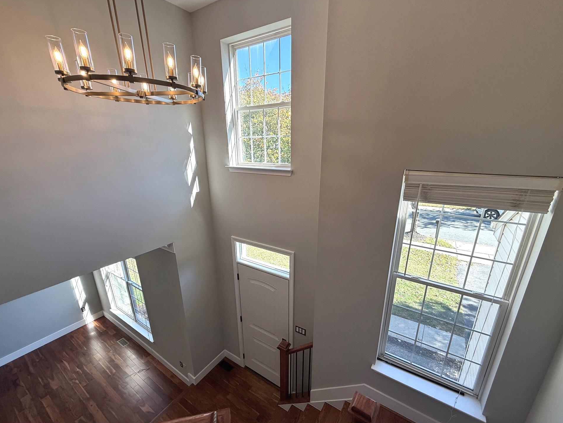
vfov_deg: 81.7
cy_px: 223
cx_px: 285
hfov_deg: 98.2
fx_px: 244
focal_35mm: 15
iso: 64
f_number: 2.2
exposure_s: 1/170
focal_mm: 2.22
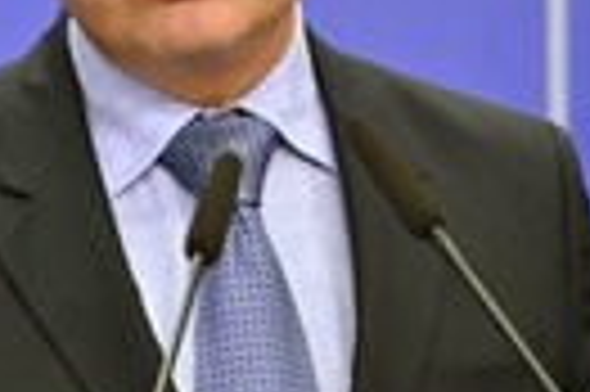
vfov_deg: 2.6
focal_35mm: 533
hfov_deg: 3.9
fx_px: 8724
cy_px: 189
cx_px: 200
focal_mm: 155
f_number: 2.8
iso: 1000
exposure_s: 1/320
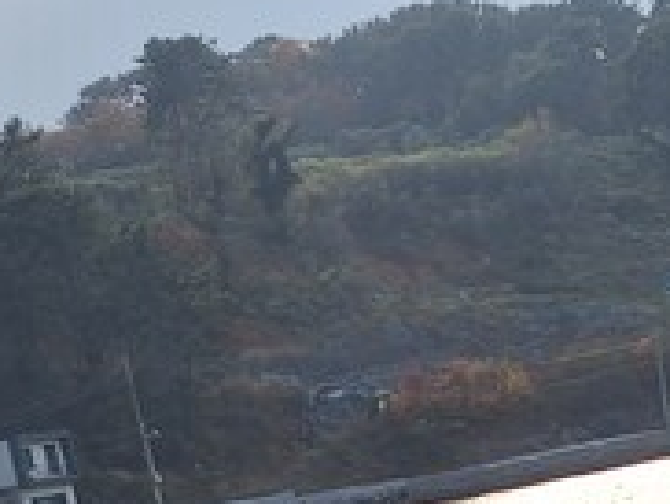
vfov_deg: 10.4
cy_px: 1247
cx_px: 607
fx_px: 2345
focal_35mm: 121
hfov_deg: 16.1
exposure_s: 1/2237
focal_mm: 5.54
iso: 40
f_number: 1.8
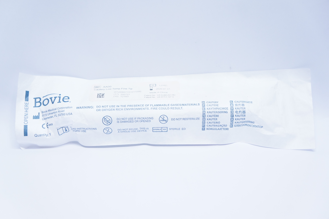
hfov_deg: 40.0
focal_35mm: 50
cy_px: 110
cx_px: 164
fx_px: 452
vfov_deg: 27.2
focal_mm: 33
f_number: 4.5
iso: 1600
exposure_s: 1/200
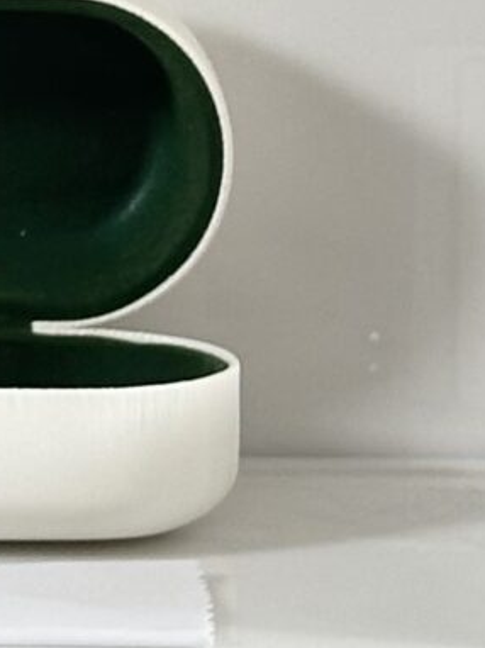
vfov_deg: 6.1
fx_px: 6022
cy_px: -153
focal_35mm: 322
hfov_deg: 4.6
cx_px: 7
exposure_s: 1/113
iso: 80
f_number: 1.78
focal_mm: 6.86
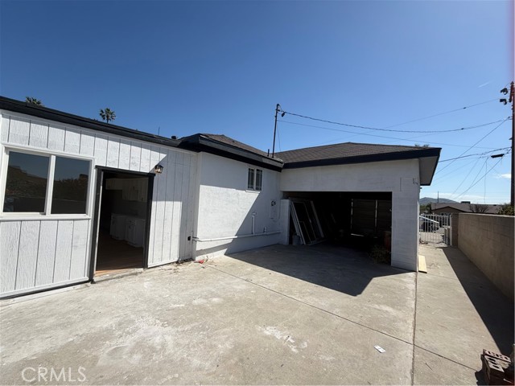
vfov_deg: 85.7
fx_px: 208
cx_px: 258
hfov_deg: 102.1
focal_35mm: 14
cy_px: 193
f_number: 2.2
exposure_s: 1/1399
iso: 20
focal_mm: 2.22
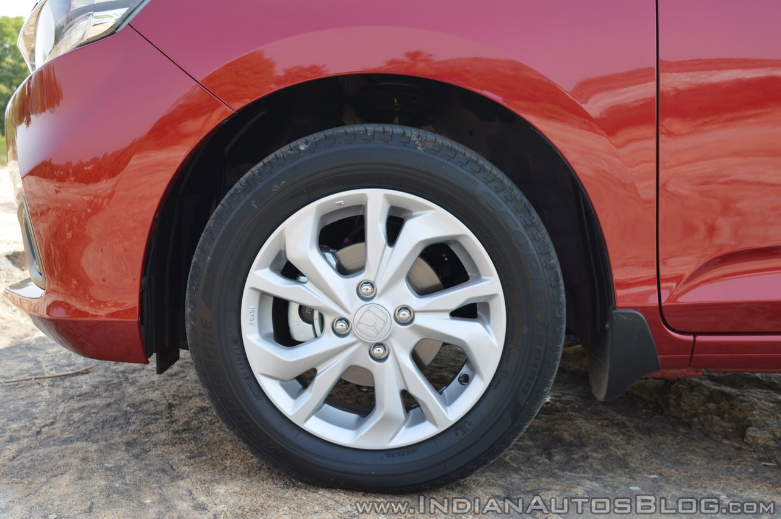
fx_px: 878
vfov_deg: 33.0
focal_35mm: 40
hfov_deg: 48.0
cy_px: 260
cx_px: 390
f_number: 5.6
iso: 125
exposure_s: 1/125
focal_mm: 27
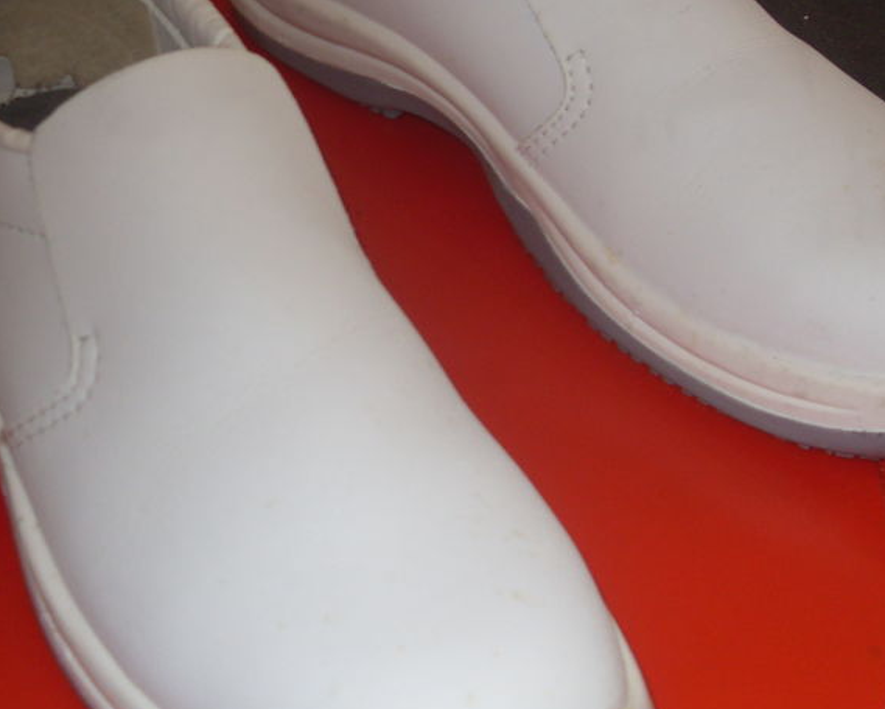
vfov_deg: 25.2
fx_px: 1573
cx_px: 350
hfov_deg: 31.3
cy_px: 196
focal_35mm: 60
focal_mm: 6.3
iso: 100
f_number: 2.8
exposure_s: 1/45
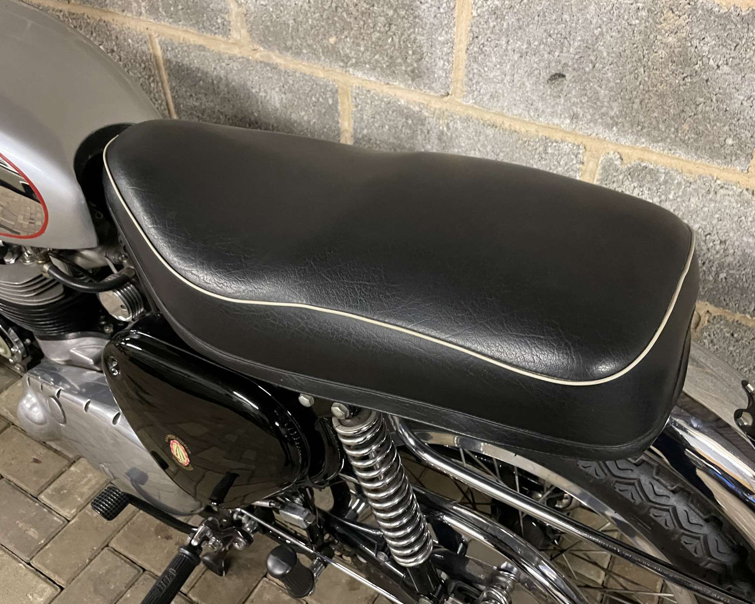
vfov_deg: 51.5
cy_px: 311
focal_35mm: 28
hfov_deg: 62.1
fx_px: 626
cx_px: 409
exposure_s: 1/25
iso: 640
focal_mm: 4.2
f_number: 1.6
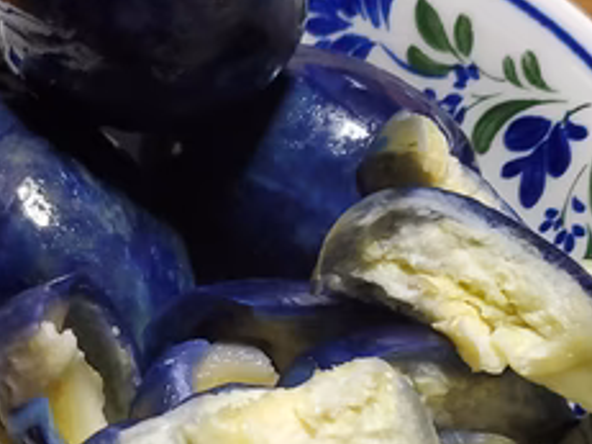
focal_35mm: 45
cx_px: 192
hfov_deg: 41.5
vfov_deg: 31.8
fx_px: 769
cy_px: 311
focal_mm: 4.3
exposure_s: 1/60
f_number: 1.5
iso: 200
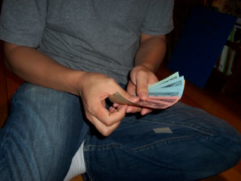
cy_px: 90
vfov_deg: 38.7
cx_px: 120
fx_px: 258
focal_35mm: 37
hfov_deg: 50.1
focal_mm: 5.6
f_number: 2.8
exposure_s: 1/60
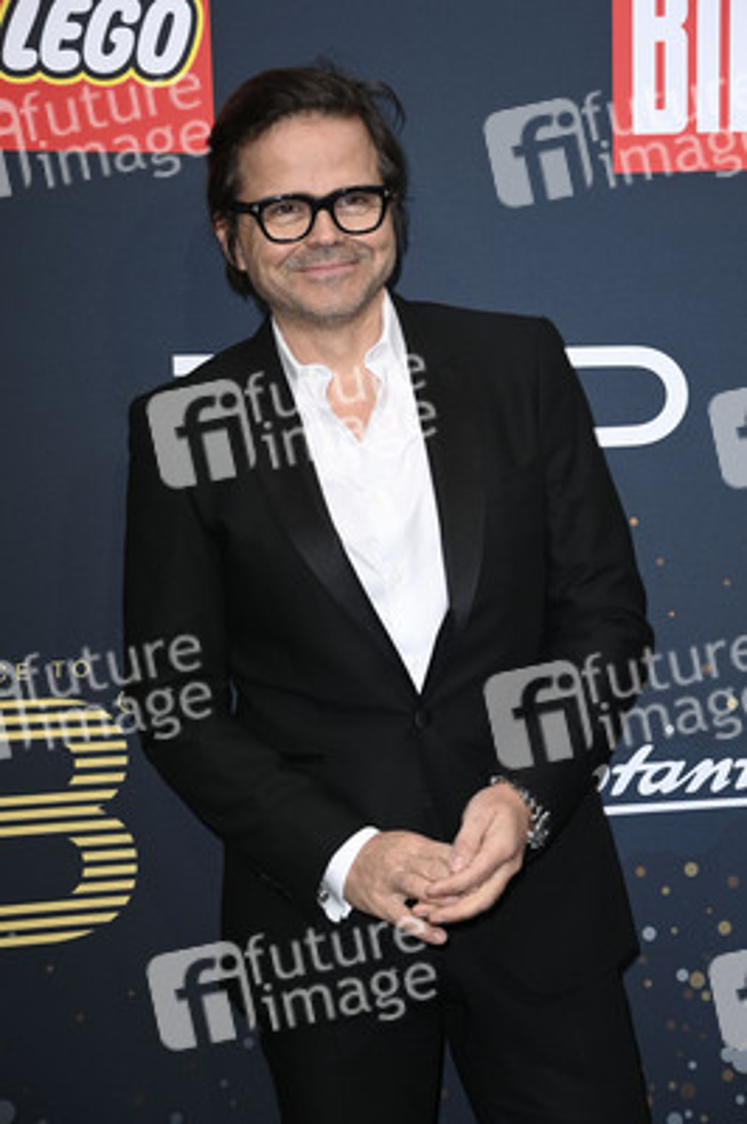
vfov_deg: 20.8
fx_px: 3055
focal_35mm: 98
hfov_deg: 13.9
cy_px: 562
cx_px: 374
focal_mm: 98
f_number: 5.6
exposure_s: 1/250
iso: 320
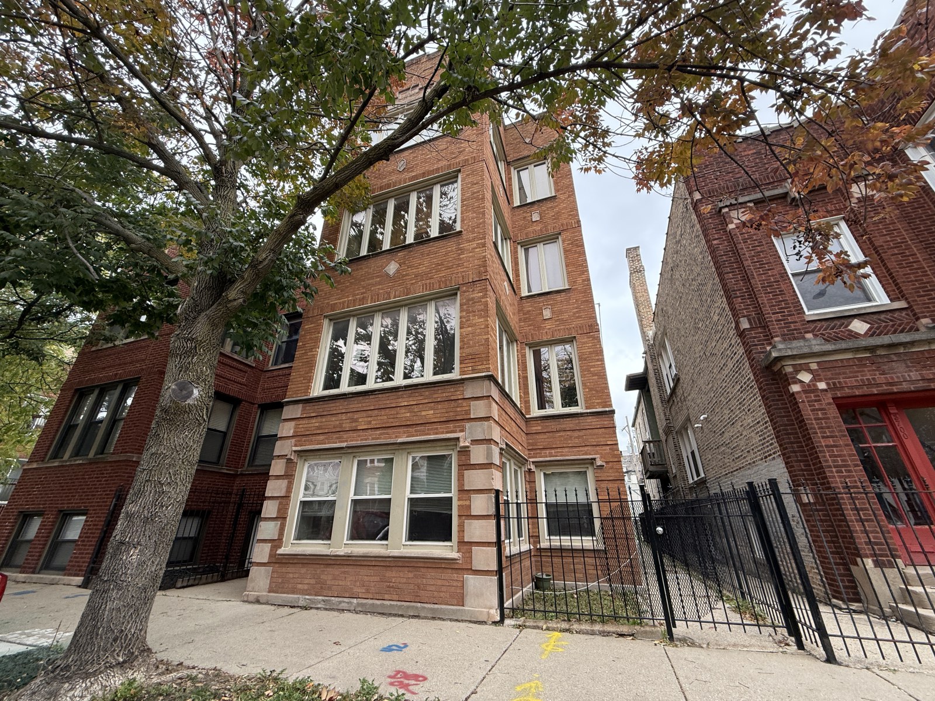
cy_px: 350
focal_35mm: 14
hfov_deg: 102.1
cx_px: 468
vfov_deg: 85.7
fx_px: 378
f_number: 2.2
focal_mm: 2.22
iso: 64
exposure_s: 1/163
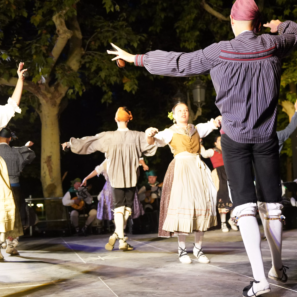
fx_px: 485
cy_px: 146
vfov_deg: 34.0
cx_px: 187
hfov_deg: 33.8
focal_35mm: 50
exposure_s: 1/250
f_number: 2.8
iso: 5000
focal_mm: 37
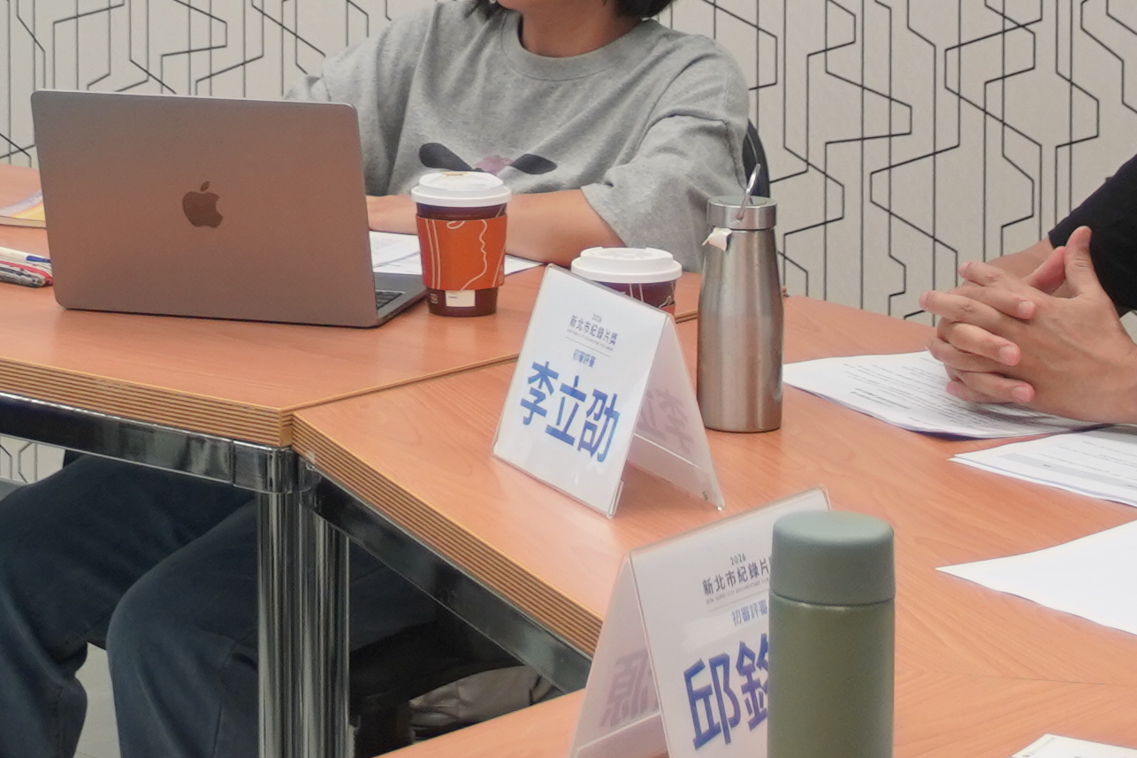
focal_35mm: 140
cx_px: 161
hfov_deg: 14.5
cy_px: -404
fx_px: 4421
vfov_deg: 9.5
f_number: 4
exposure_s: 1/160
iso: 640
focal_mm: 30
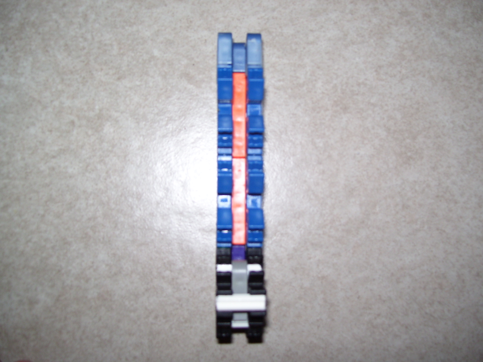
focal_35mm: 36
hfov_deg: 51.4
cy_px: 181
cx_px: 242
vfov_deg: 39.7
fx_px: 502
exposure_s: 1/60
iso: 80
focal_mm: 6
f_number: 2.7
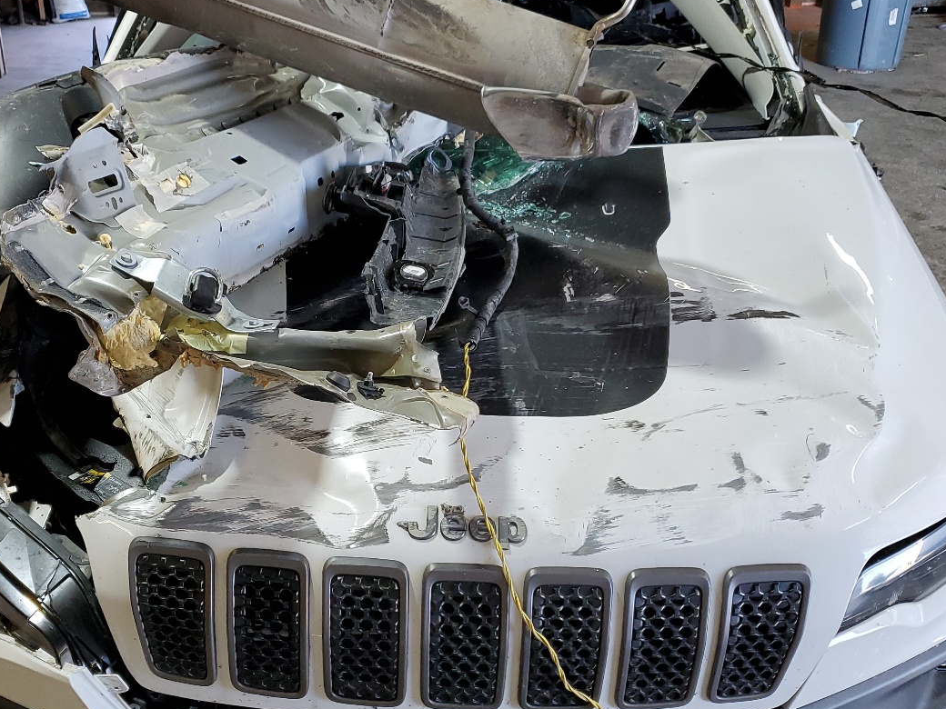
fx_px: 1093
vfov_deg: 35.9
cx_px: 395
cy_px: 386
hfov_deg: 46.6
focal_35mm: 40
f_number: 1.5
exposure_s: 1/120
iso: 86
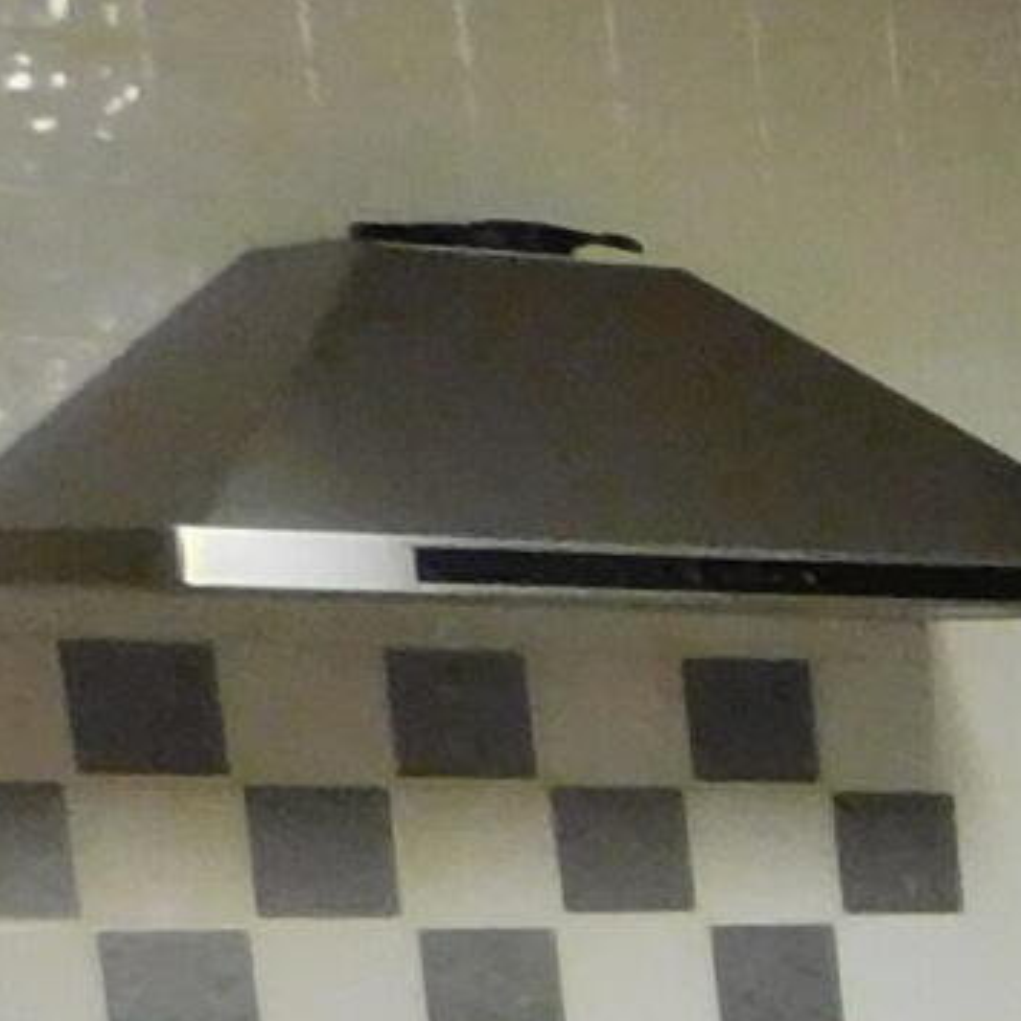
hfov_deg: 7.1
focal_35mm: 172
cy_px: 1961
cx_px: 4305
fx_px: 5740
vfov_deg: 9.6
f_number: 3
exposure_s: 1/25
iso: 400
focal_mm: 4
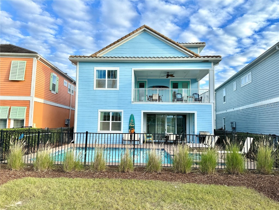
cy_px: 105
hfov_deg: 71.6
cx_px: 140
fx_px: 193
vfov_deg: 56.8
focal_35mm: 24
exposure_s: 1/2169
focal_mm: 6.76
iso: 80
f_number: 1.78
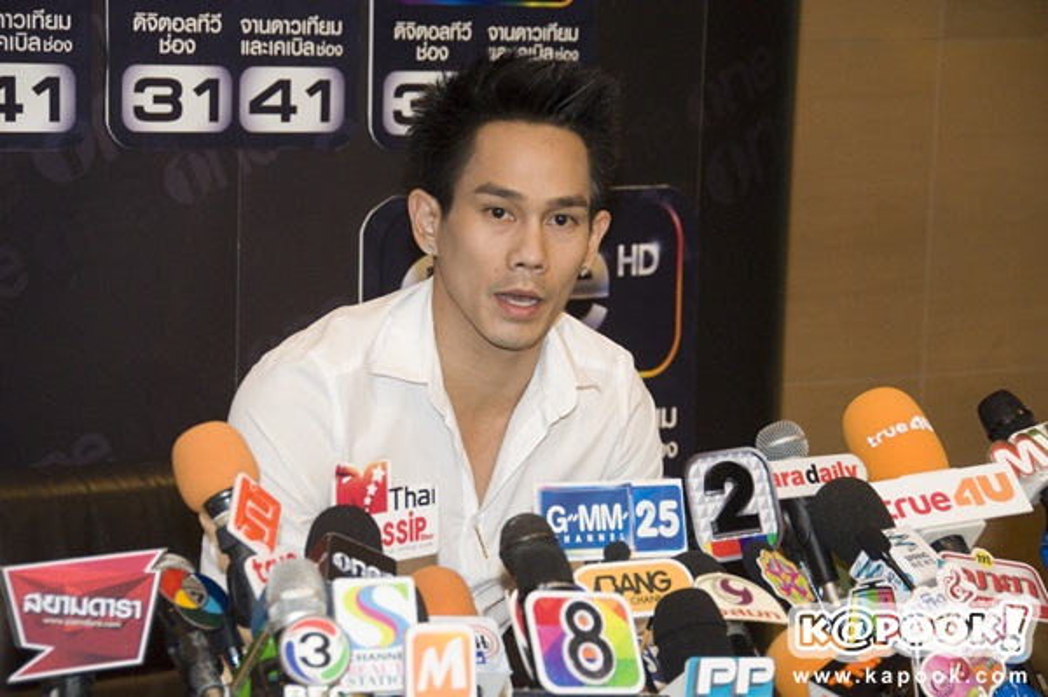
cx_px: 524
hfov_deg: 16.7
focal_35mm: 123
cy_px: 348
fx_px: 3578
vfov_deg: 11.1
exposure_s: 1/125
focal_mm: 82
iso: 1250
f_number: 5.6
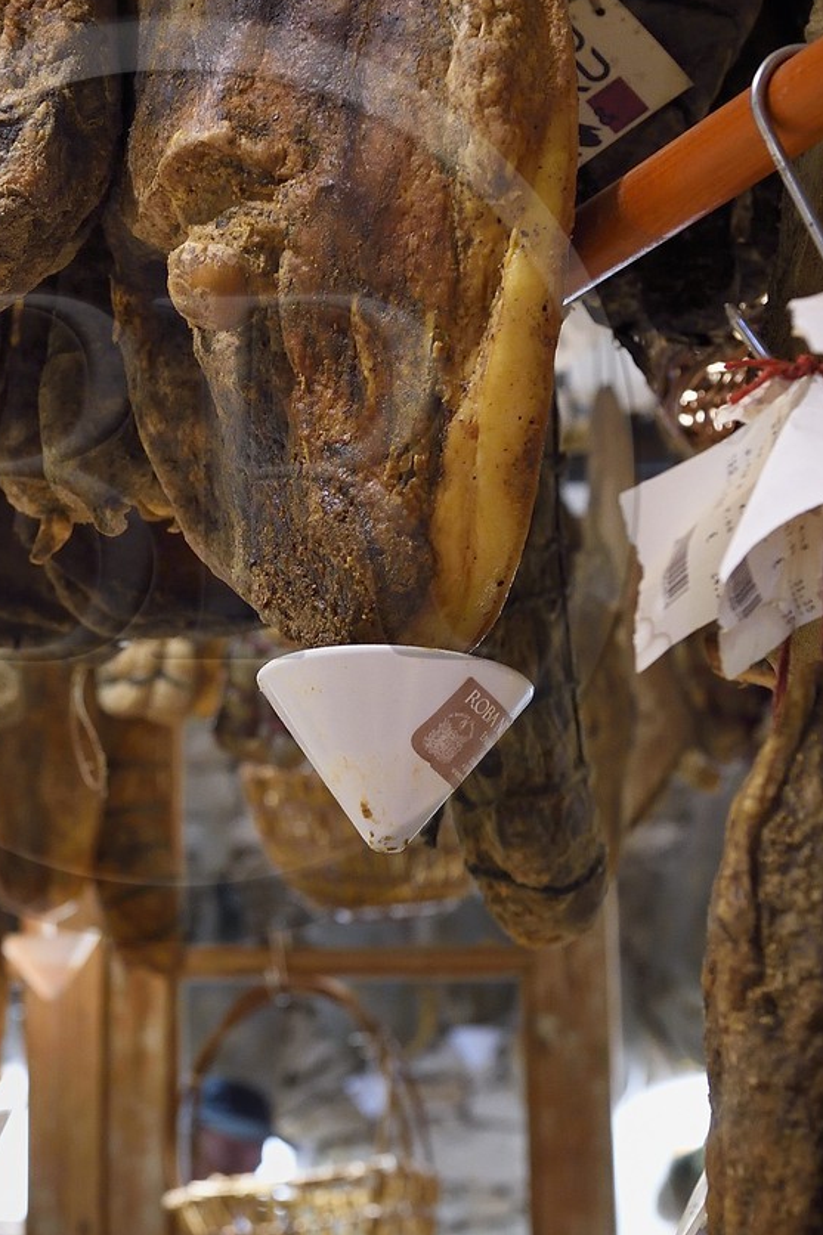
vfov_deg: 30.0
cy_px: 480
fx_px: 2298
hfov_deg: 20.1
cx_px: 177
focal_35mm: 67
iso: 1600
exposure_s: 1/13
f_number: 4.5
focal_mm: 35
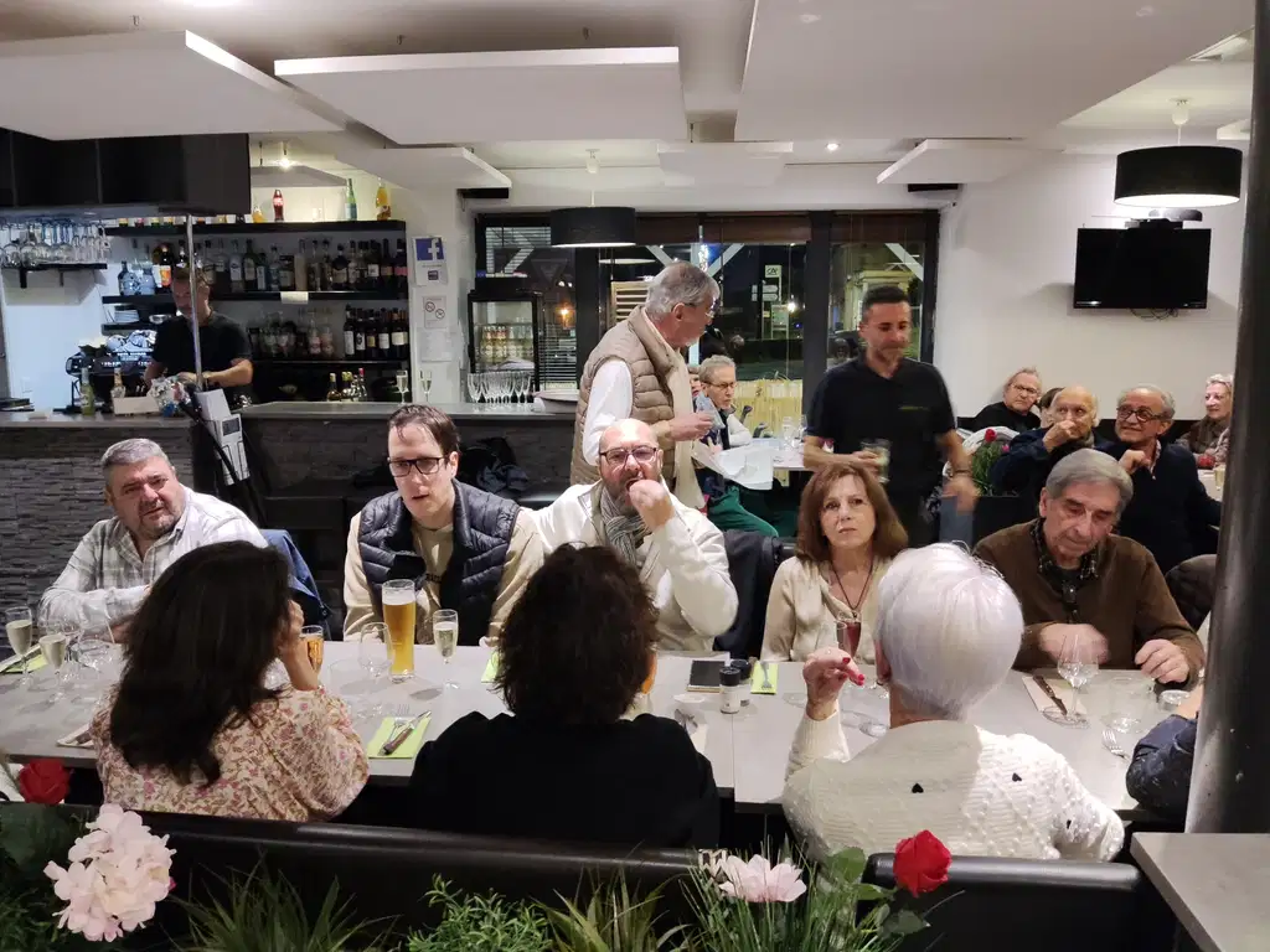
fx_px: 917
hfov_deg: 69.4
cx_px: 635
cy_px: 476
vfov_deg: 54.9
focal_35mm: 25
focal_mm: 4.71
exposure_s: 1/25
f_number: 1.79
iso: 601
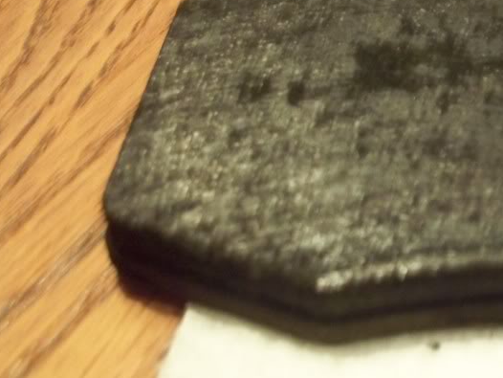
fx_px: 1018
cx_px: 406
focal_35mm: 70
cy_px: 124
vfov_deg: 20.9
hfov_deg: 27.2
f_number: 2.8
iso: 400
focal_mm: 7.5
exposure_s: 1/10
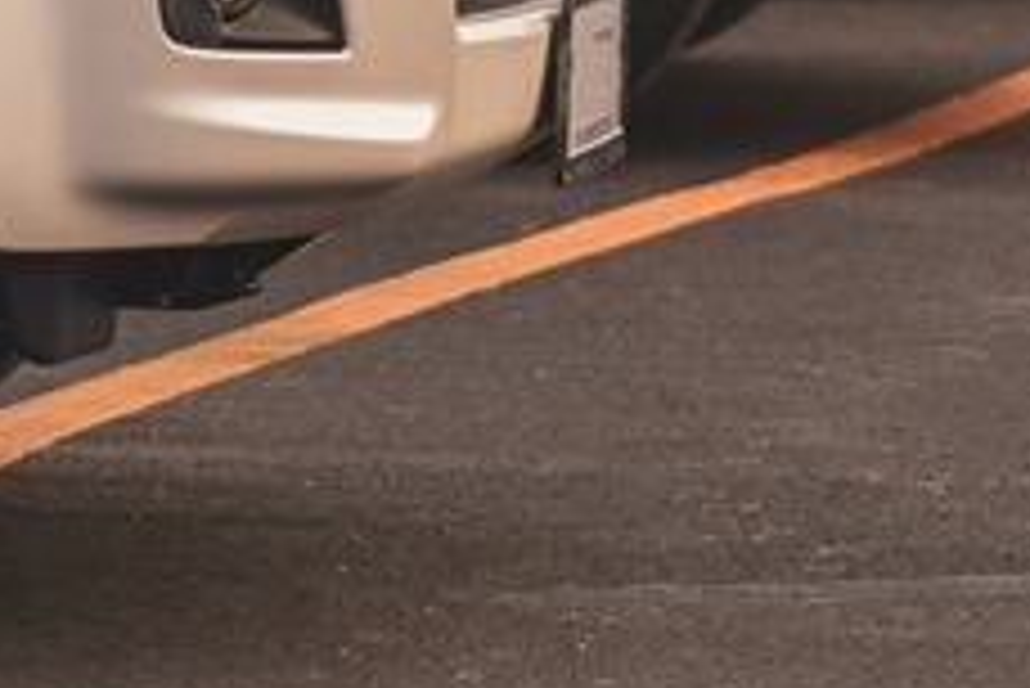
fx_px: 15922
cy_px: -558
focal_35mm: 556
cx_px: 576
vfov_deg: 2.5
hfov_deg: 3.7
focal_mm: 85
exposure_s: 1/3200
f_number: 2.2
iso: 200
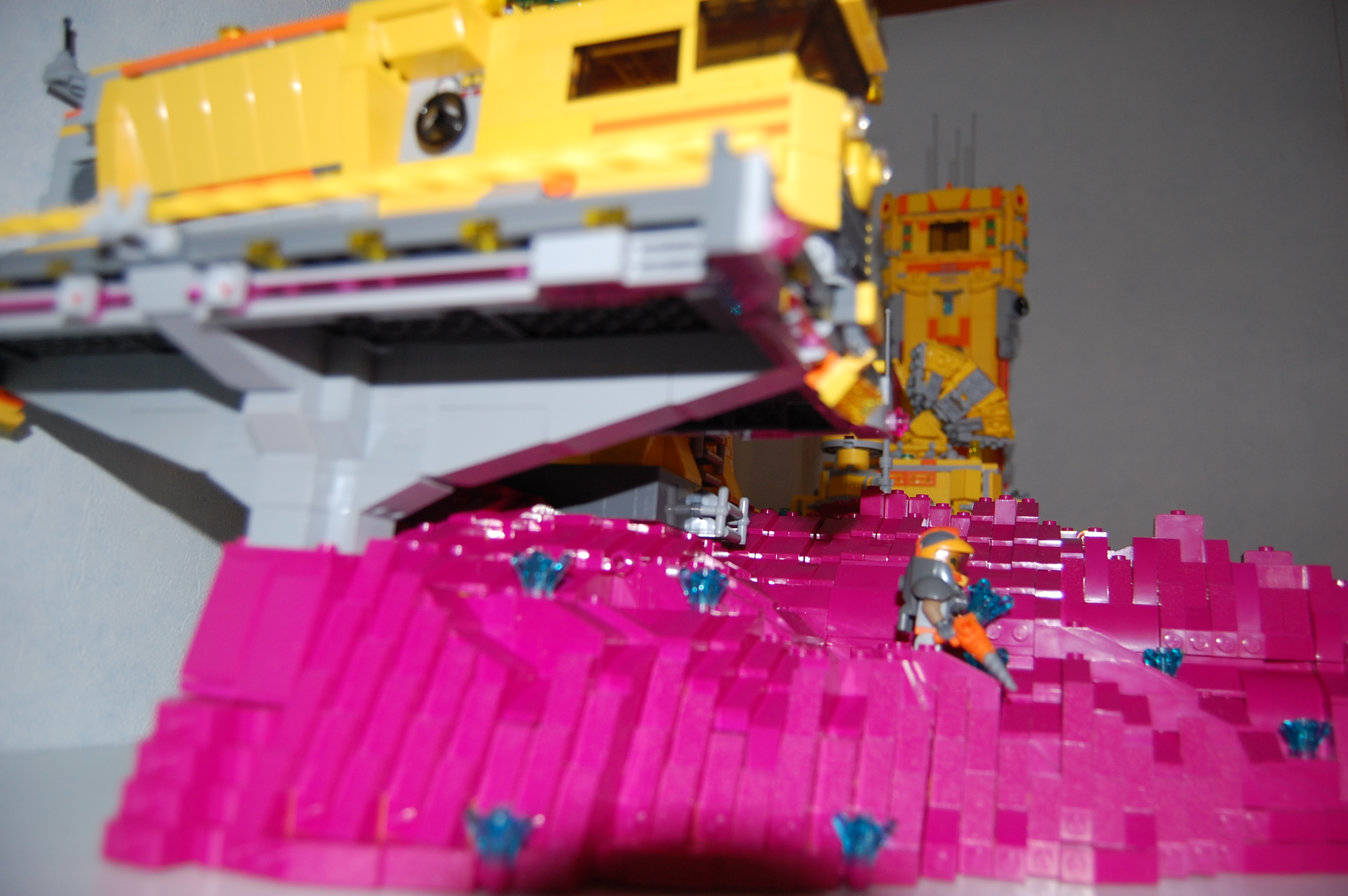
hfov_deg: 67.4
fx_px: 1010
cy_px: 448
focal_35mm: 27
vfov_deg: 47.8
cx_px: 674
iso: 320
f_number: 3.5
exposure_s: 1/60
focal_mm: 18
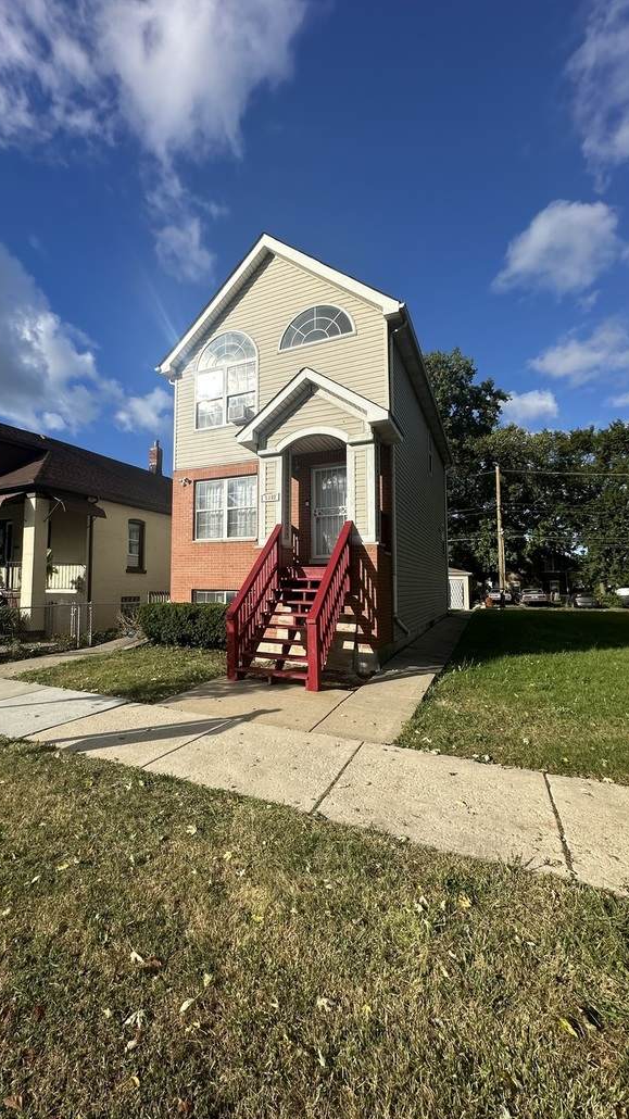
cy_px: 551
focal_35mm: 16
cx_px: 231
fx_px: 475
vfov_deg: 99.4
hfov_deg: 65.9
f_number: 2.2
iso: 40
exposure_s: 1/2882
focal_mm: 2.22
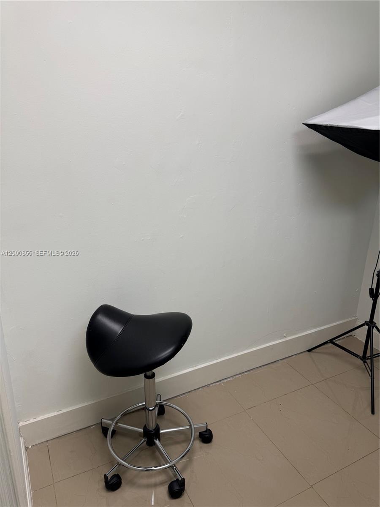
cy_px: 254
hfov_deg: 56.8
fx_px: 351
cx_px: 190
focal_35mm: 24
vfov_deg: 71.6
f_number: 1.78
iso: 64
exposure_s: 1/120
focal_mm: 6.76
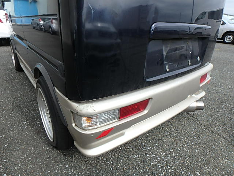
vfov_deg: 63.4
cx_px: 117
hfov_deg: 79.0
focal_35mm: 21
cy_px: 88
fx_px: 142
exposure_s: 1/640
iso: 125
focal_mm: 3.7
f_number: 3.5
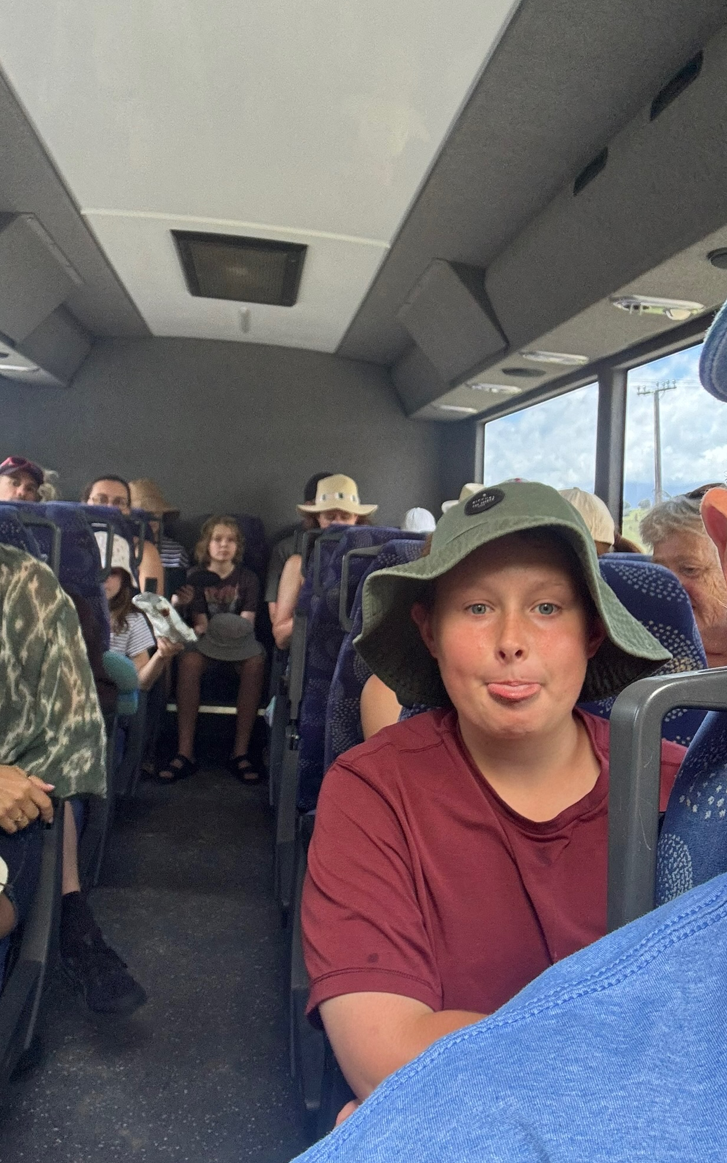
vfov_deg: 58.1
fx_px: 1047
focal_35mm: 33
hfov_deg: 38.3
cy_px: 571
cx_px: 368
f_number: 1.9
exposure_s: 1/89
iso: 80
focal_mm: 2.69
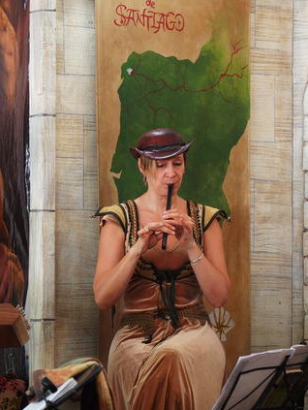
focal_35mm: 132
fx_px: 1564
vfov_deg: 14.9
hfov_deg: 11.2
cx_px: 159
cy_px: 213
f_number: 2.8
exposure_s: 1/80
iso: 400
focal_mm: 26.2
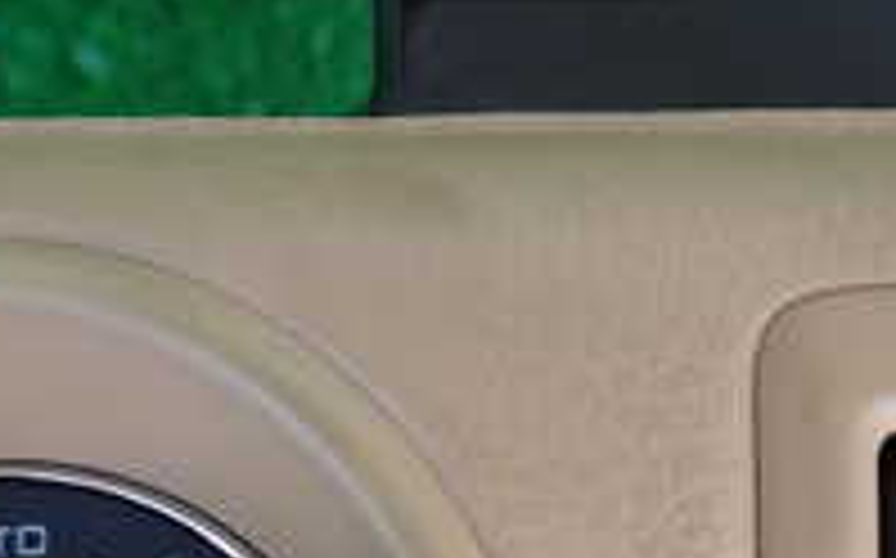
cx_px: 495
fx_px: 1952
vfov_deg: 15.7
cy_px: 644
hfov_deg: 25.8
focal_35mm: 80
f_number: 2
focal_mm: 4.5
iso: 160
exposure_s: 1/60
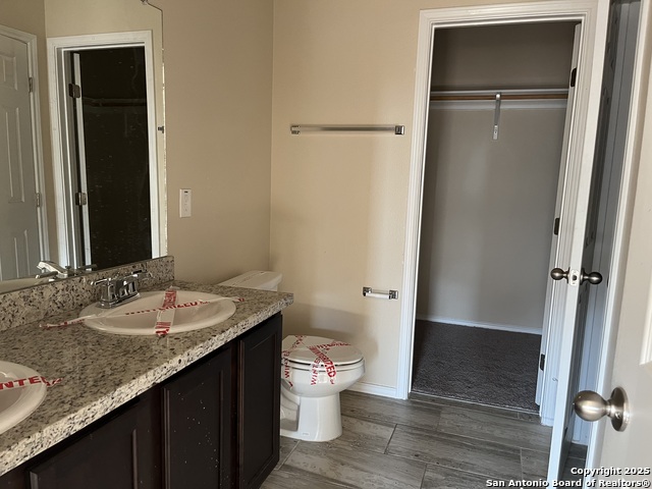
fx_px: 490
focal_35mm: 26
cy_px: 244
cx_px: 326
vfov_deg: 53.1
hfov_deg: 67.3
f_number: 1.6
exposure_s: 1/60
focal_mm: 5.1
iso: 250
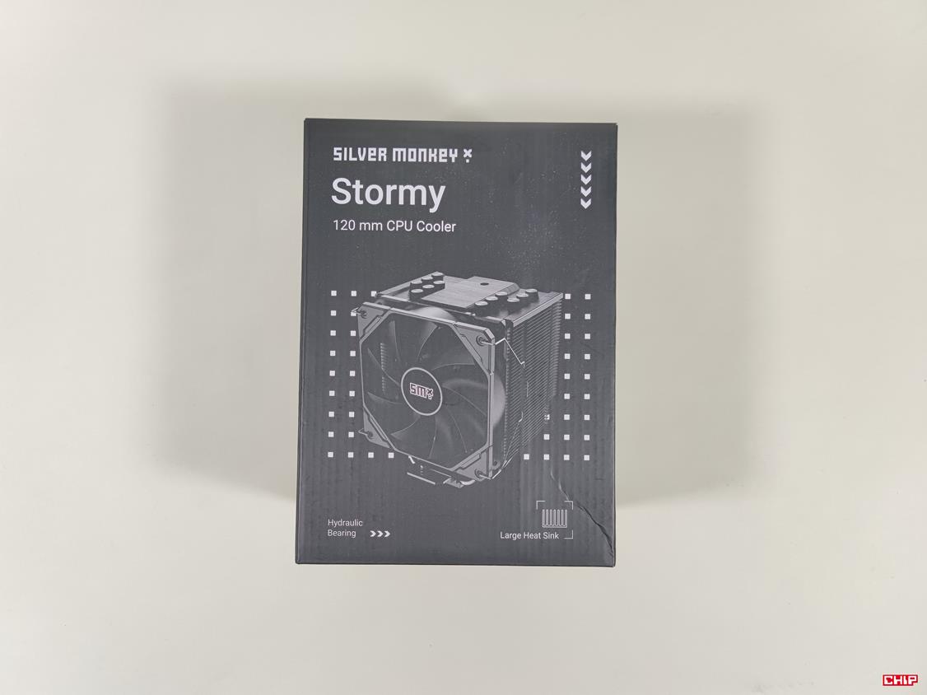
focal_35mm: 25
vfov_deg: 54.9
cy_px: 348
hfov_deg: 69.4
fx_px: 669
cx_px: 464
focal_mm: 6.78
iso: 90
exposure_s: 1/100
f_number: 1.85
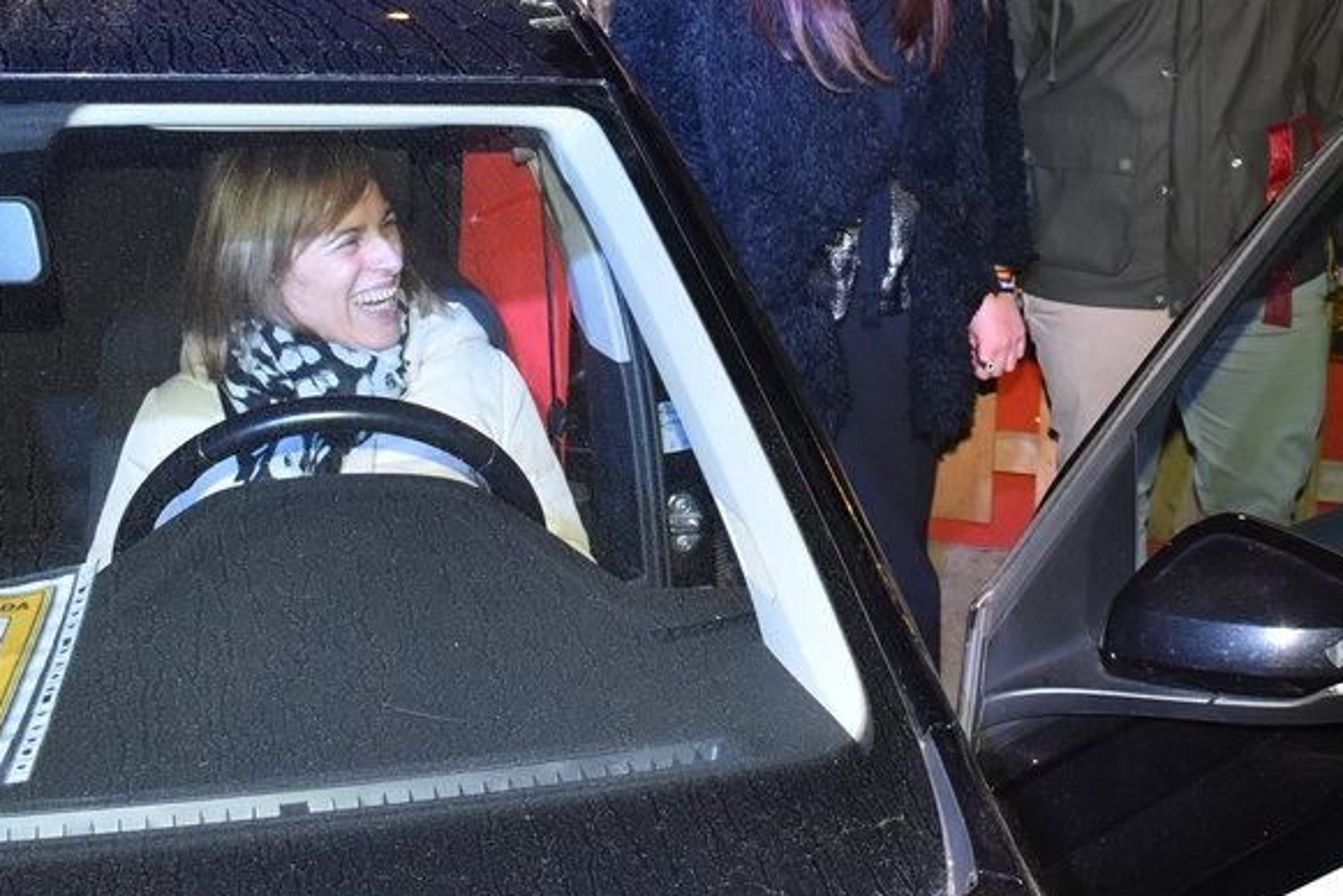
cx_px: 858
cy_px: 189
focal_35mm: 62
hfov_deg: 32.2
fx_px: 2314
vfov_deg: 21.7
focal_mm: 20
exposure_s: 1/80
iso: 800
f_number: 4.5
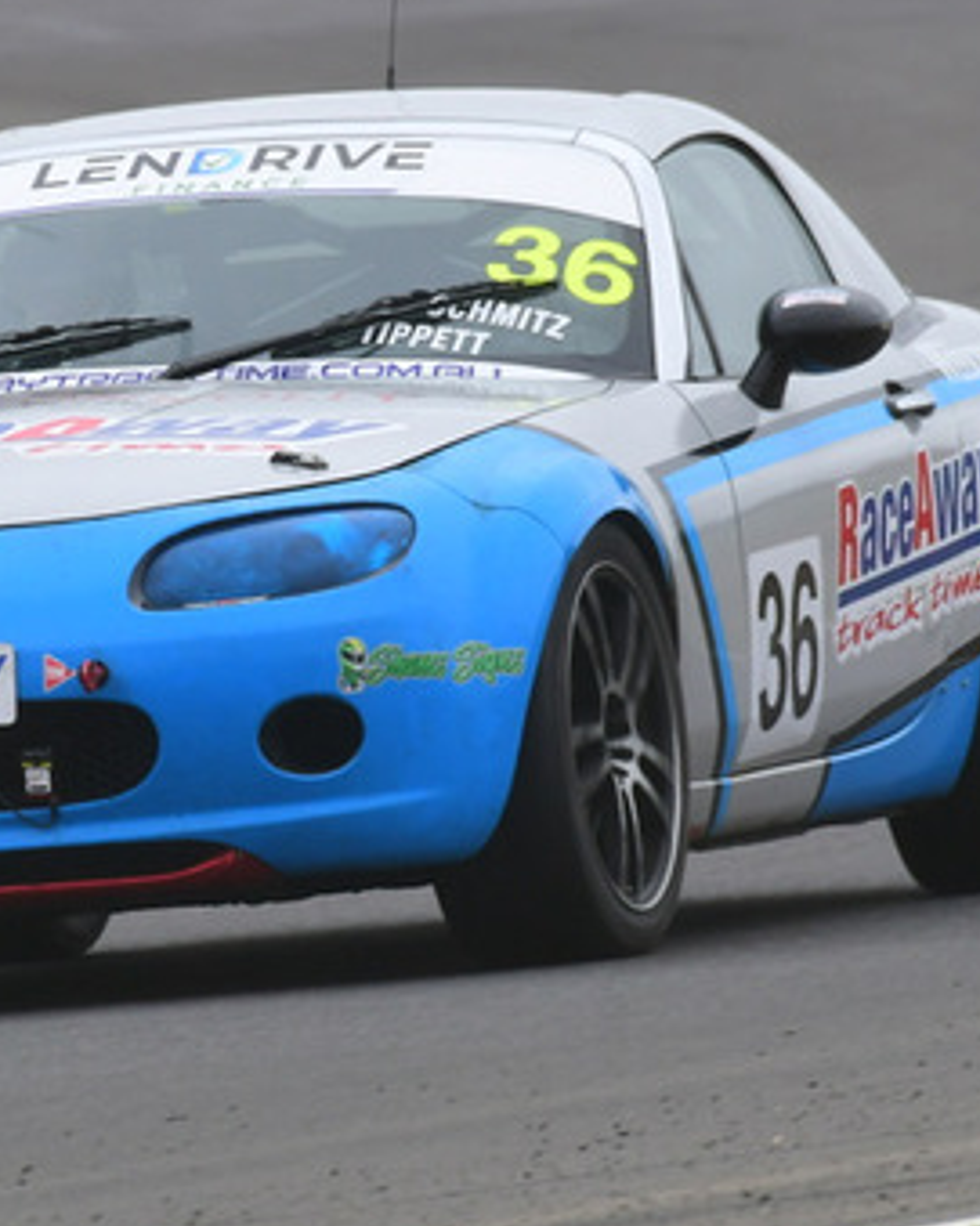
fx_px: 60247
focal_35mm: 1661
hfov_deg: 0.9
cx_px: 80
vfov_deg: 1.2
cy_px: 362
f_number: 10
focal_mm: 500
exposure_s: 1/640
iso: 640
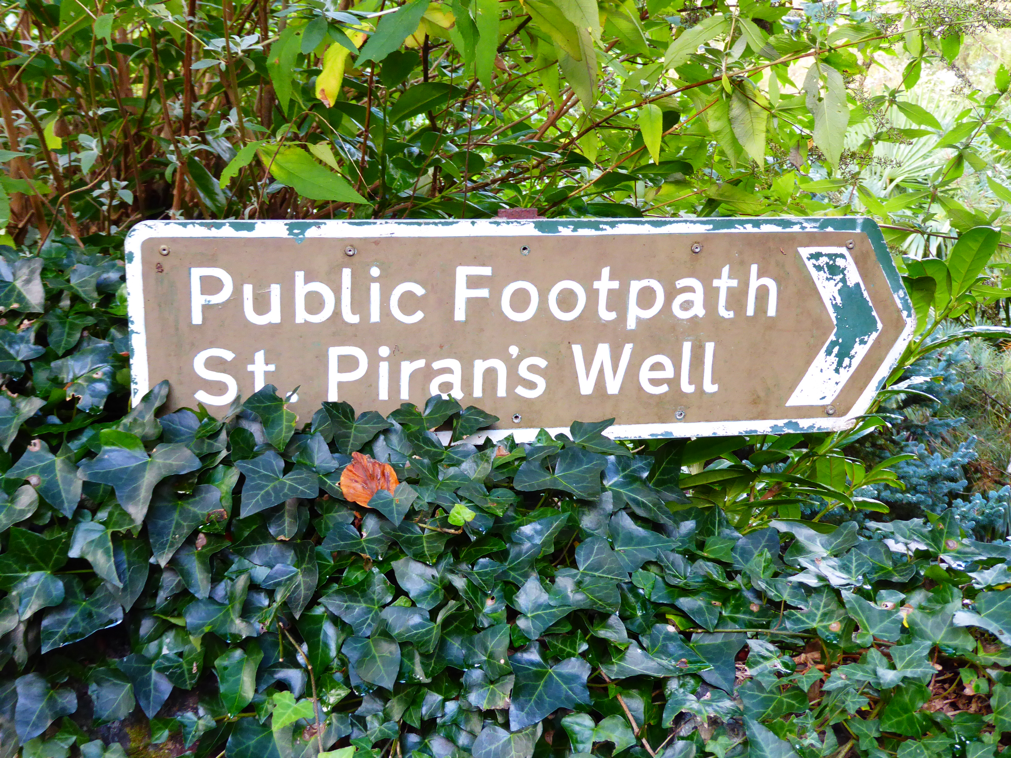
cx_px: 506
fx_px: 1373
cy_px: 379
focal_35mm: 47
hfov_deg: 40.4
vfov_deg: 30.9
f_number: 4
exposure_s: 1/40
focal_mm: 8.4
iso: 400
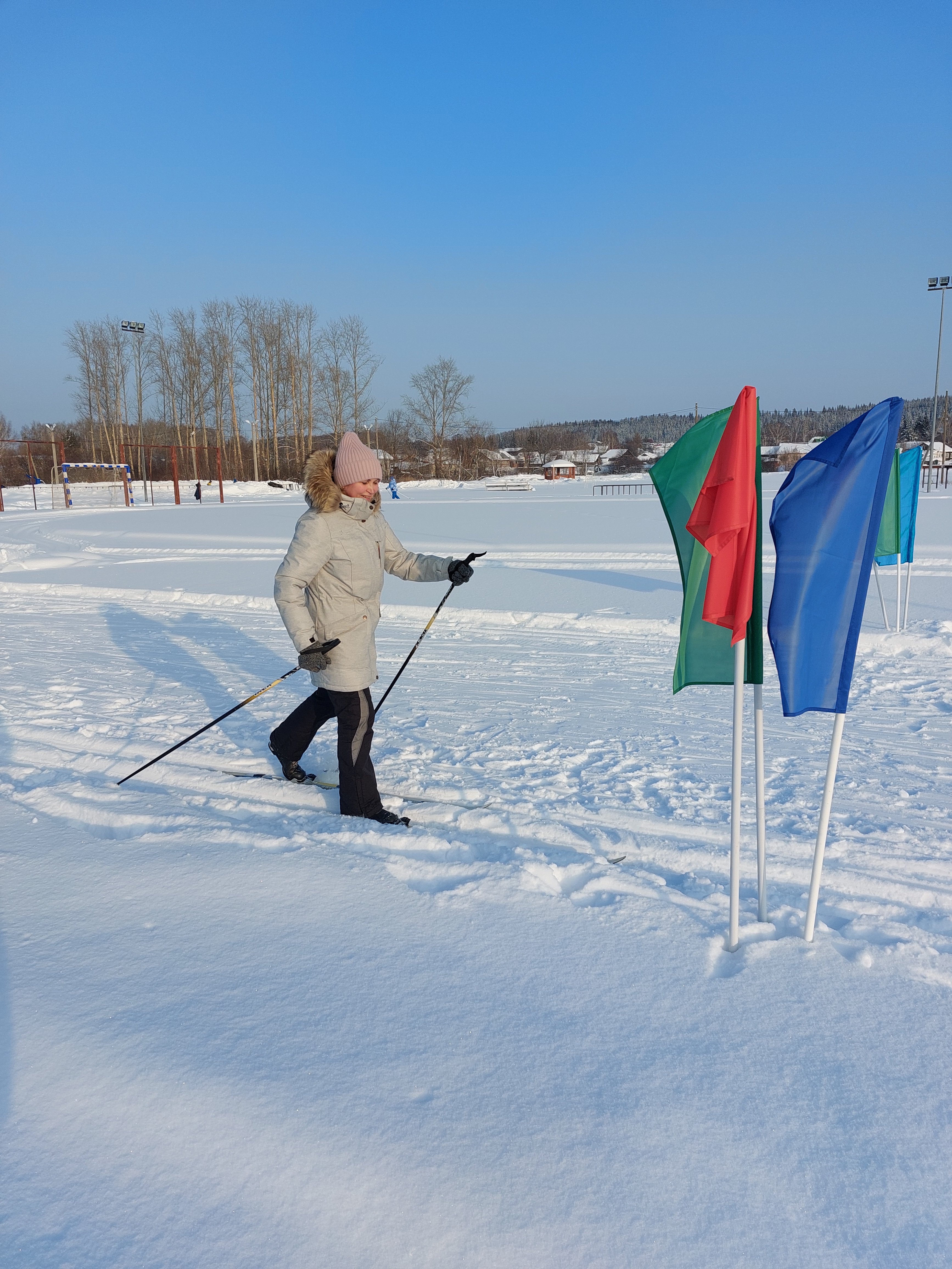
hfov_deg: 56.8
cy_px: 634
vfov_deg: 71.6
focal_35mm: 24
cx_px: 476
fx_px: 880
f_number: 1.8
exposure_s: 1/1006
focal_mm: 5.23
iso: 25
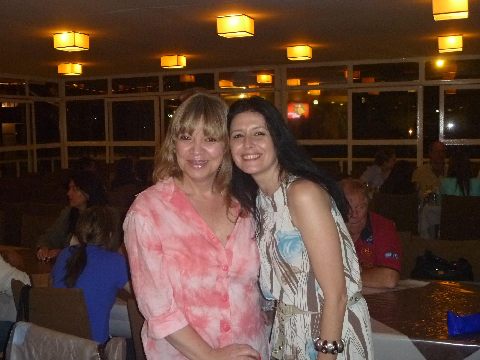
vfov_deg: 36.8
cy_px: 176
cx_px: 218
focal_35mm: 39
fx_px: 541
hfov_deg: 47.8
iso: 400
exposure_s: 1/30
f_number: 3.5
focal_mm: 6.3
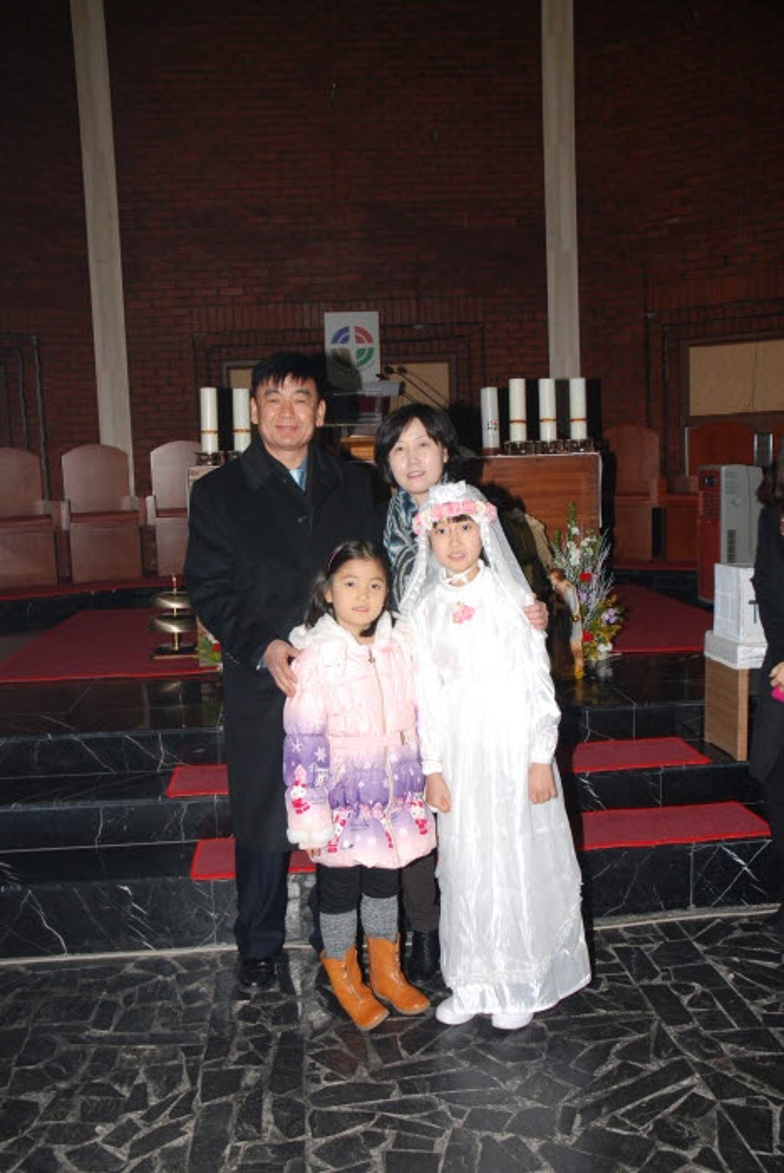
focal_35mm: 33
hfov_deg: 40.0
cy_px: 586
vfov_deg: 57.2
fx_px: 1076
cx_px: 392
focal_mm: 22
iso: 200
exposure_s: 1/60
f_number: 5.6
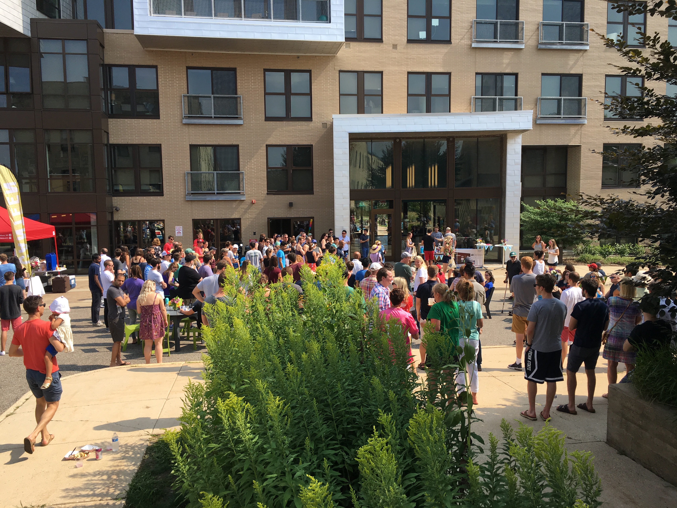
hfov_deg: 61.7
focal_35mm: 29
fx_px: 567
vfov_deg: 48.2
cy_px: 254
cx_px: 338
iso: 25
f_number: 2.2
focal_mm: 4.15
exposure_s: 1/999
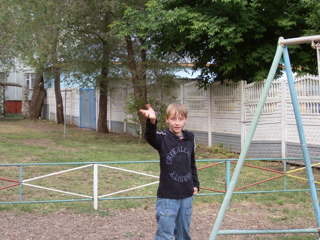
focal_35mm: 74
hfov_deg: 26.3
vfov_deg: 19.9
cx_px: 160
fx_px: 684
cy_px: 120
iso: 100
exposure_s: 1/90
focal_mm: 11.8
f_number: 4
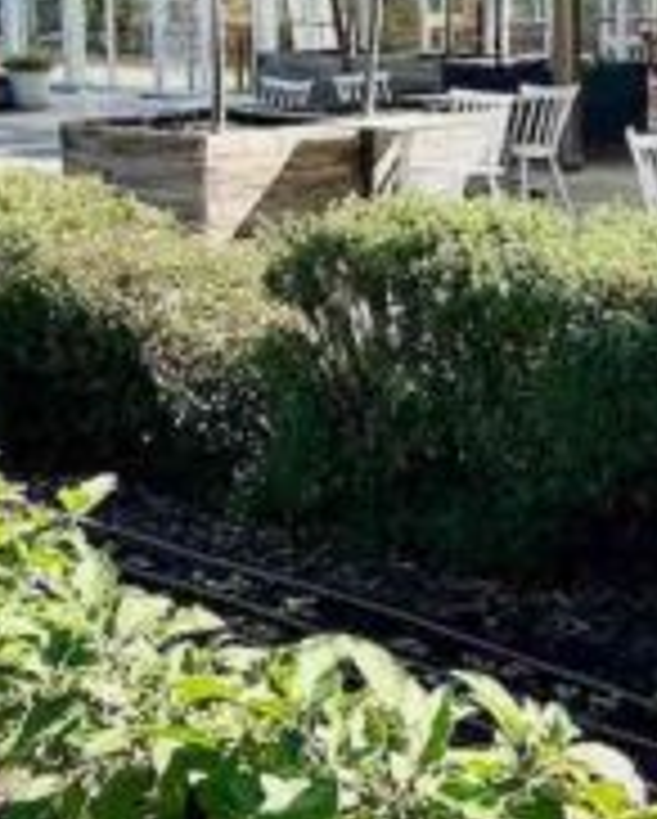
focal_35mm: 89
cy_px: 256
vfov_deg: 21.4
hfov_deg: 17.2
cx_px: 518
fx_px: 2160
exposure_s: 1/2457
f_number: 1.5
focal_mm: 5.7
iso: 50
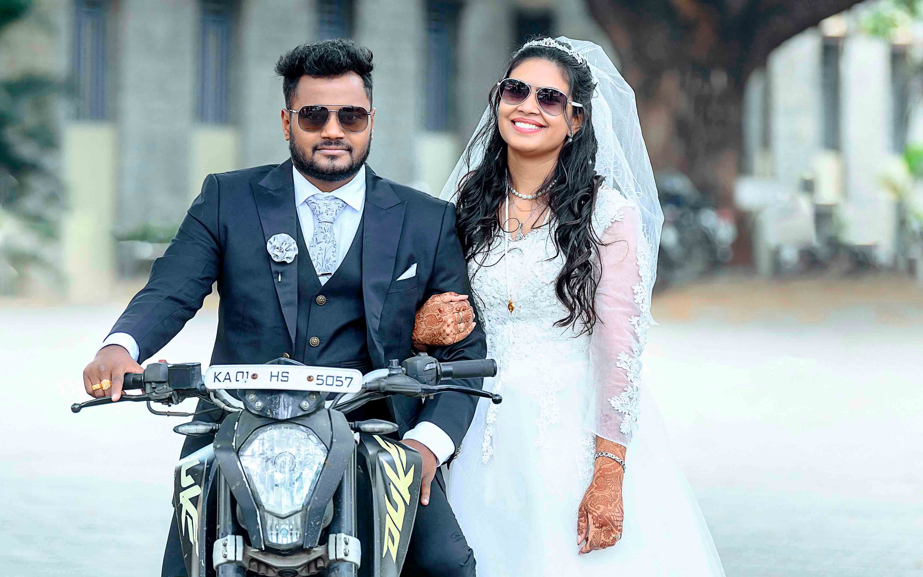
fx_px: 5031
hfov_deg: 10.5
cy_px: 361
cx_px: 462
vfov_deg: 6.6
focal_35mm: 200
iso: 250
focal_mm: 130
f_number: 2.8
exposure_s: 1/160
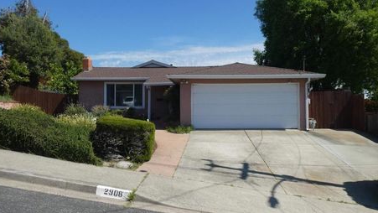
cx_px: 185
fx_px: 291
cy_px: 104
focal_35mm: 29
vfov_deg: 40.2
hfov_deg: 66.0
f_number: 3.5
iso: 80
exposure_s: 1/1000
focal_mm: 4.3
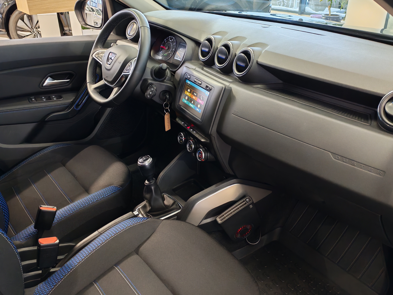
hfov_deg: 55.4
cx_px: 196
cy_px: 148
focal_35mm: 33
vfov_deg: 42.9
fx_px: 375
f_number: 1.9
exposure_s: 1/50
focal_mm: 6.12
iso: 1172
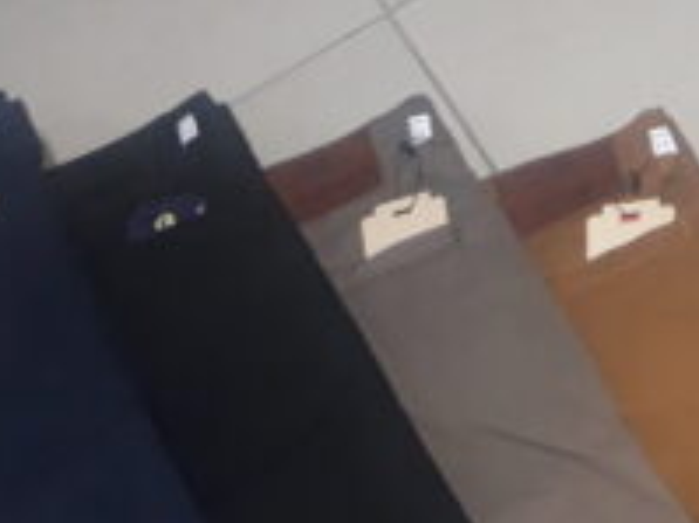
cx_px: 882
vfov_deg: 16.3
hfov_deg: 20.7
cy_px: 614
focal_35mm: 87
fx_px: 1756
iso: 160
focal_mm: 3.6
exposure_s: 1/20
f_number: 1.9
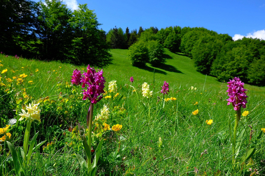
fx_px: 206
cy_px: 88
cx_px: 132
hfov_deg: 65.6
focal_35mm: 28
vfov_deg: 46.2
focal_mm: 18
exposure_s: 1/125
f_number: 14
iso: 200
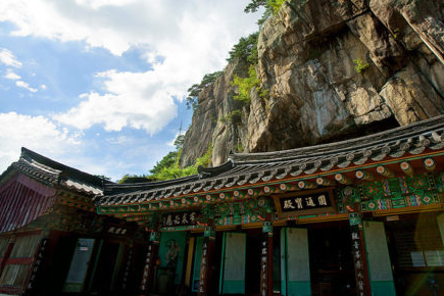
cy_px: 124
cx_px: 266
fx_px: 284
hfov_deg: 75.3
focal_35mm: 23
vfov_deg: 54.8
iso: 100
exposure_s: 1/250
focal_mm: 16
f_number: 8
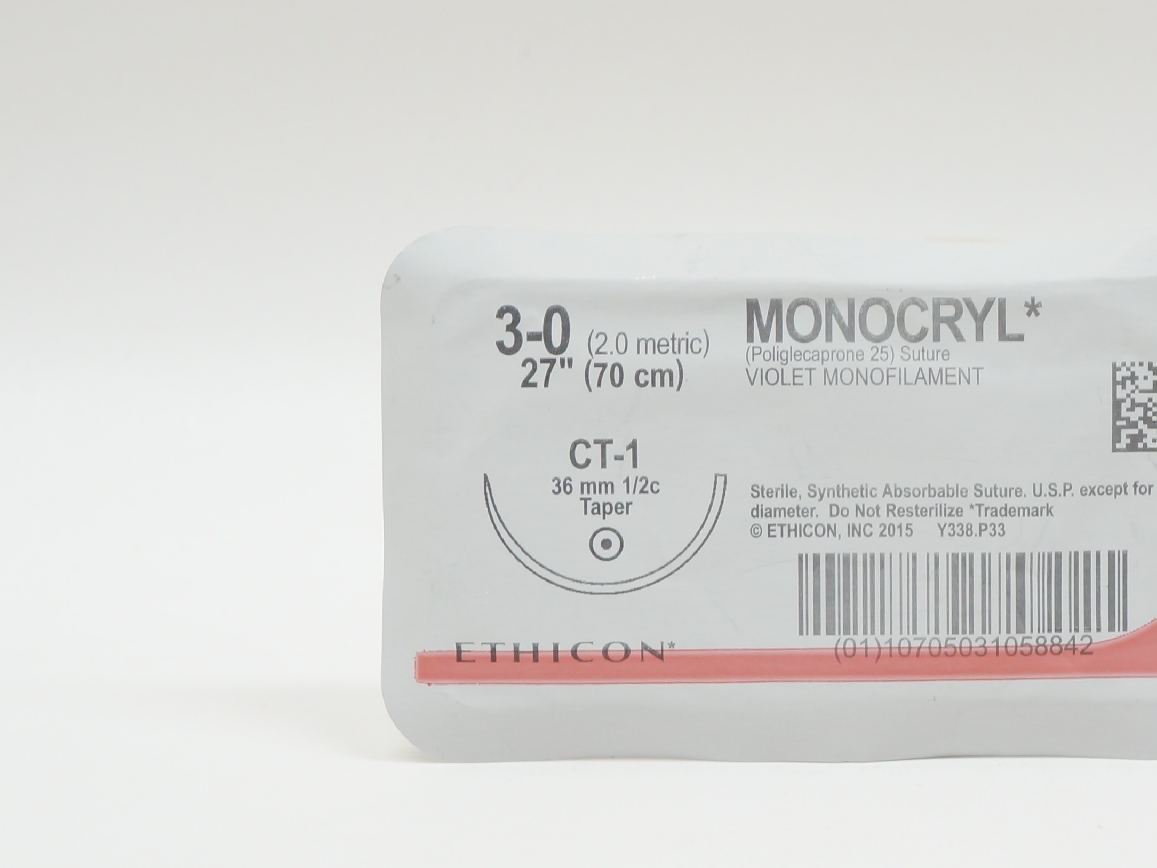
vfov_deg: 16.8
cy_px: 425
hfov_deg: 21.8
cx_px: 988
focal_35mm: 88
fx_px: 2944
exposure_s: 1/50
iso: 400
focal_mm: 27
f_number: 6.3
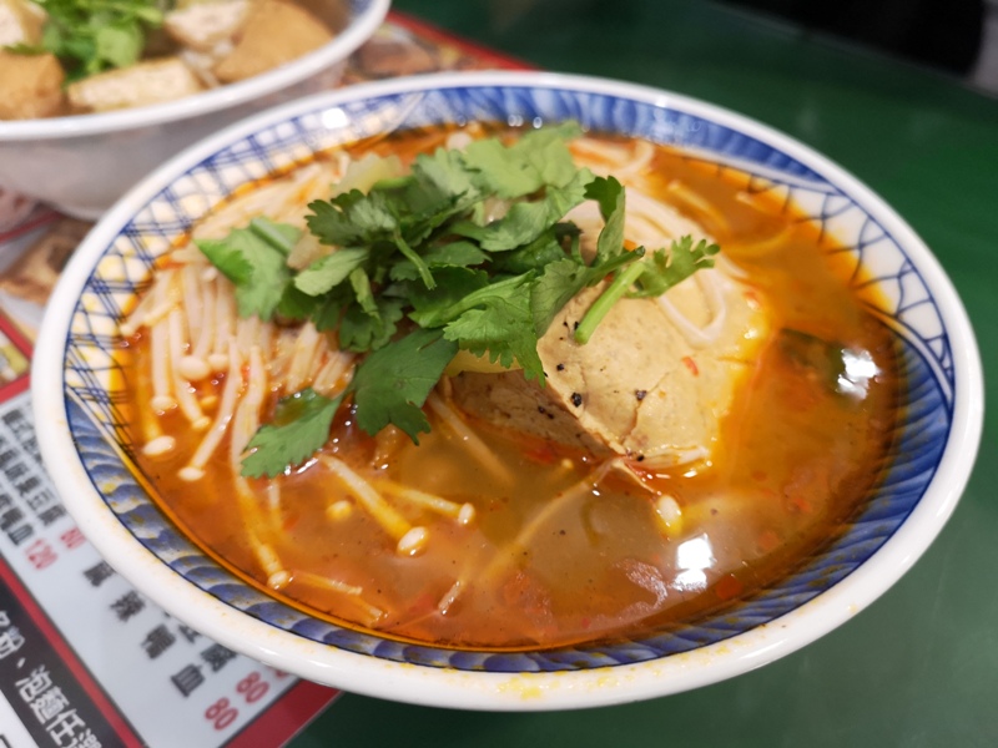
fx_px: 778
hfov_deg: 65.3
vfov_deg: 51.4
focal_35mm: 27
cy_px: 374
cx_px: 499
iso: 320
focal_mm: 3.95
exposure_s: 1/100
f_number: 1.8
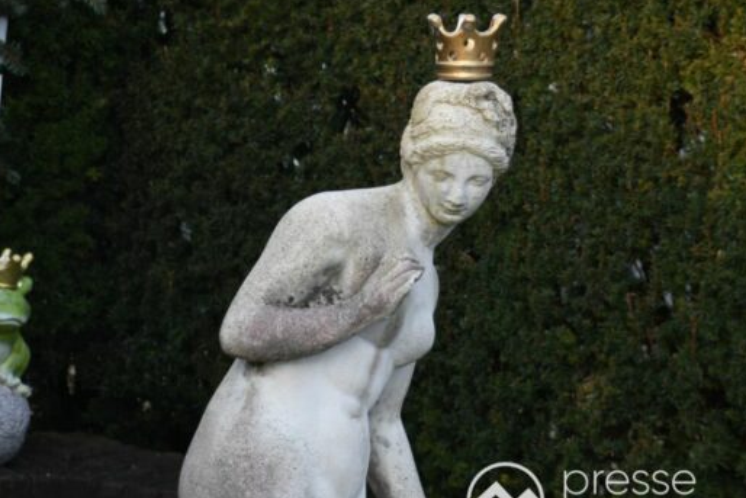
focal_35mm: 114
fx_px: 2363
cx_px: 329
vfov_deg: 12.0
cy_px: 250
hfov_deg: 17.9
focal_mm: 62
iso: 500
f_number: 5.6
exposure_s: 1/250
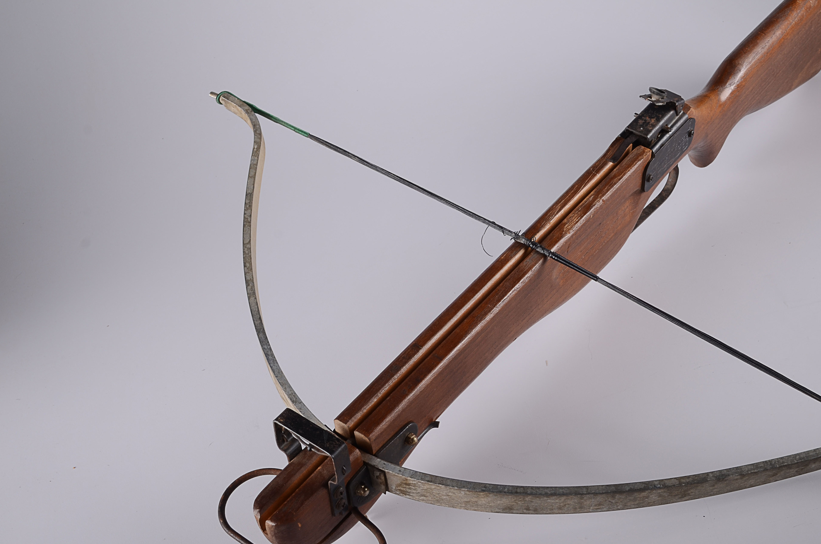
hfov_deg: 39.4
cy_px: 344
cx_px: 522
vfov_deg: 26.8
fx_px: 1138
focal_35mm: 50
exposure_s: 1/80
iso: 100
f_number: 11
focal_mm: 26
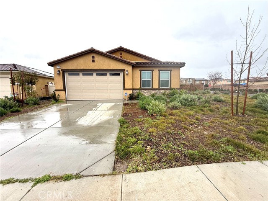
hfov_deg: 102.1
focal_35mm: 14
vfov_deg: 85.7
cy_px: 100
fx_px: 108
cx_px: 134
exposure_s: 1/281
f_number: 2.2
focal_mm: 2.22
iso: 64
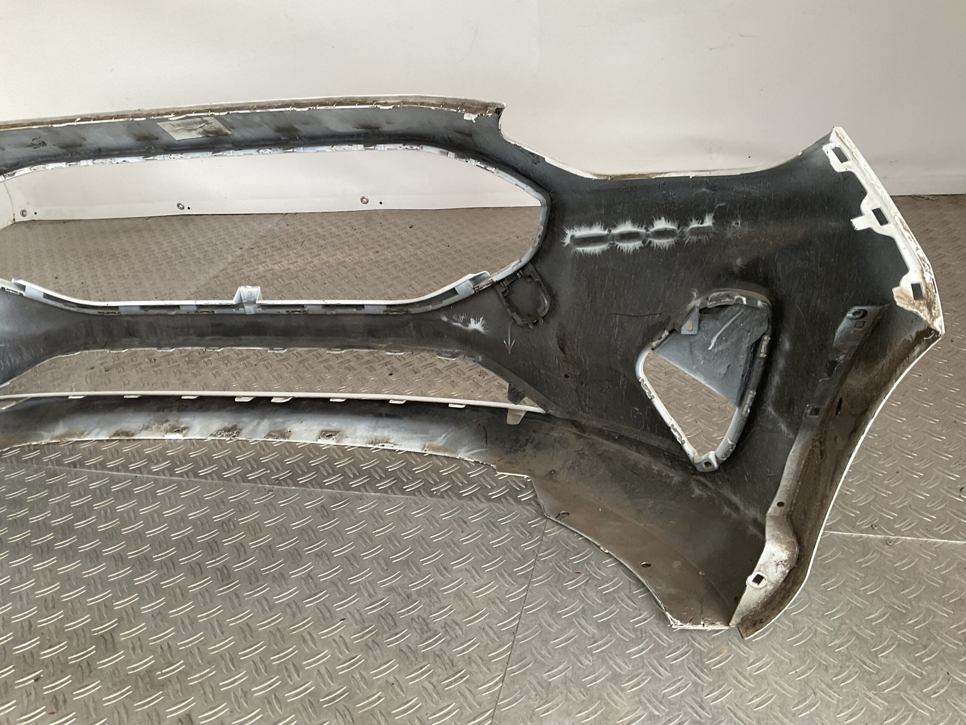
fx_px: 809
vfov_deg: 48.2
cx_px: 483
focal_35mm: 29
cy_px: 362
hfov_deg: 61.7
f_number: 1.8
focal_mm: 3
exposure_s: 1/50
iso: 50
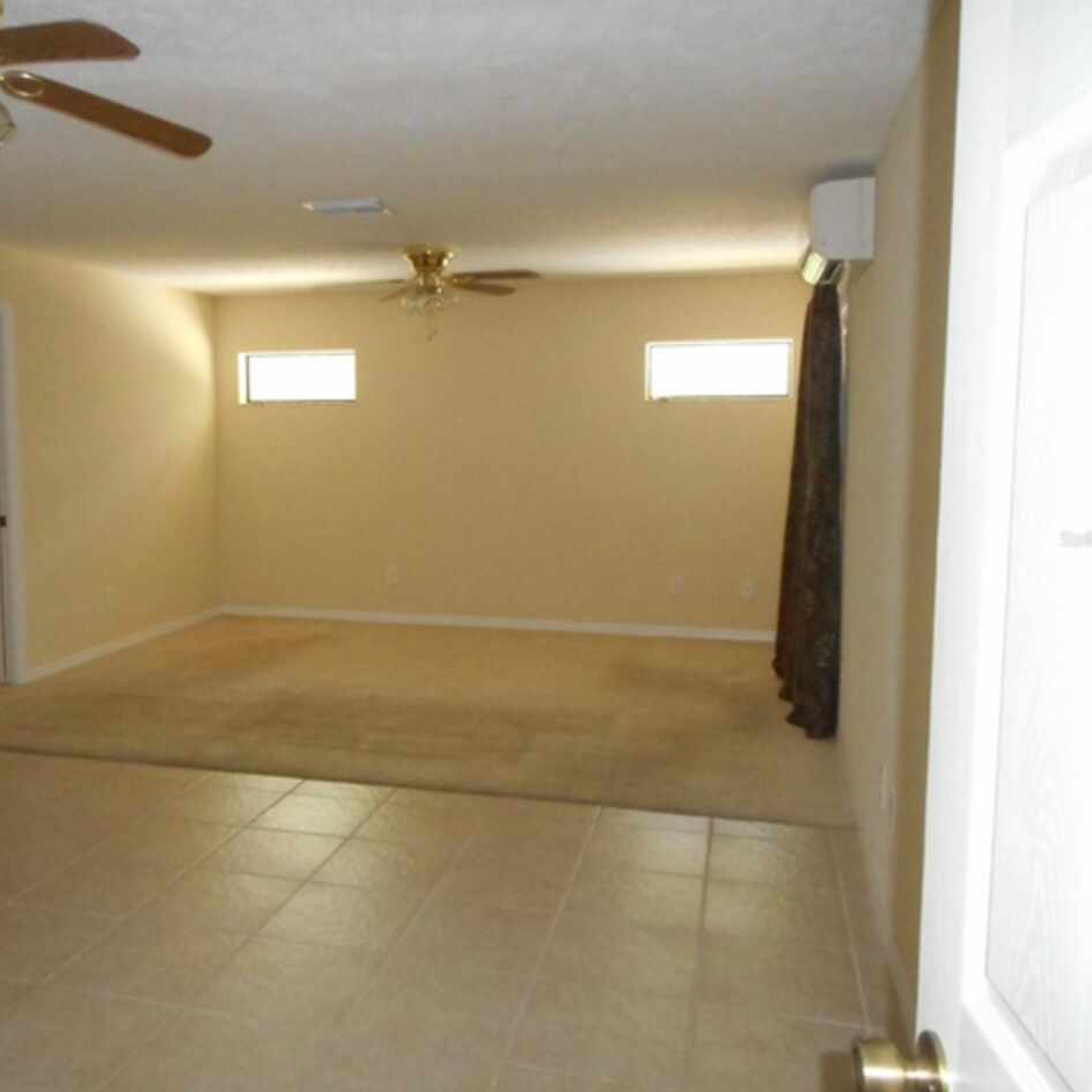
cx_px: 406
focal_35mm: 30
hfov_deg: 53.4
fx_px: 1071
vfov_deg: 54.0
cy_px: 538
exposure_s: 1/25
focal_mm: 4.5
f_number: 3.7
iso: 640
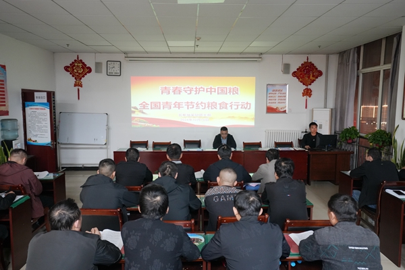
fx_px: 304
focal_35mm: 27
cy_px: 135
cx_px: 202
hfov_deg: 67.4
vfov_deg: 47.9
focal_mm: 27
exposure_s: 1/30
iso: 3200
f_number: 4
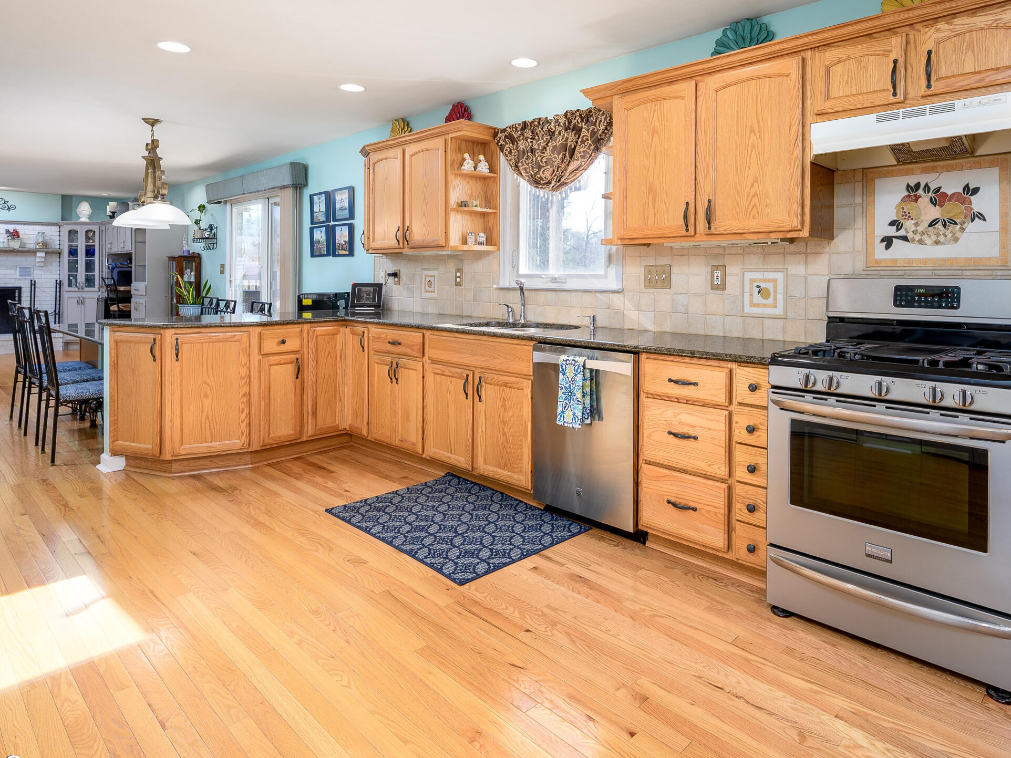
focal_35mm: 21
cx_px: 565
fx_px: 613
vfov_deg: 62.7
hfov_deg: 78.7
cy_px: 289
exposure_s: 1/80
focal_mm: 14
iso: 320
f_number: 8
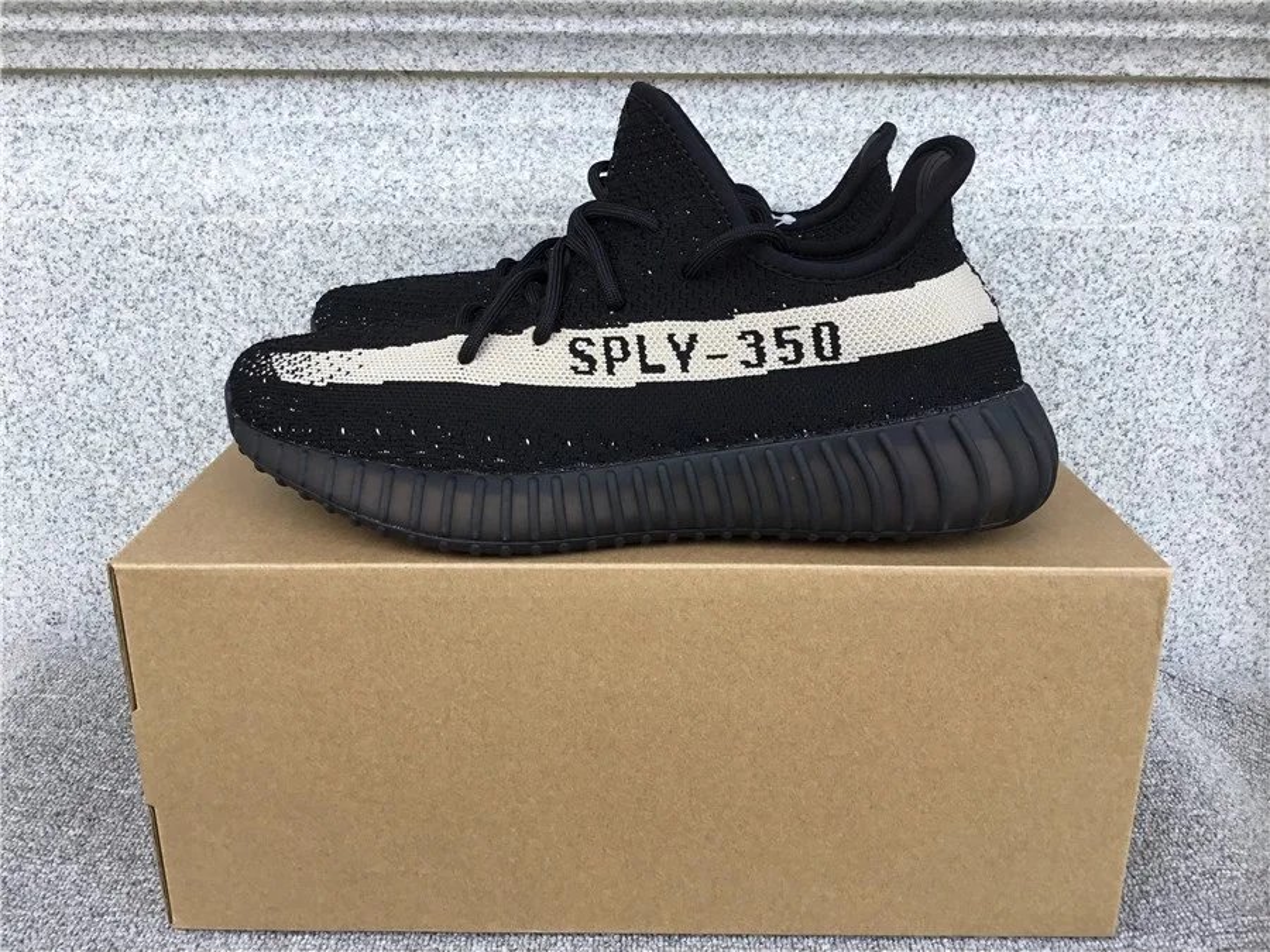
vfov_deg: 45.4
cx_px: 635
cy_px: 476
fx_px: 1137
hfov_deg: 58.4
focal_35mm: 31
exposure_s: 1/232
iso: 25
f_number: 2.4
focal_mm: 3.3
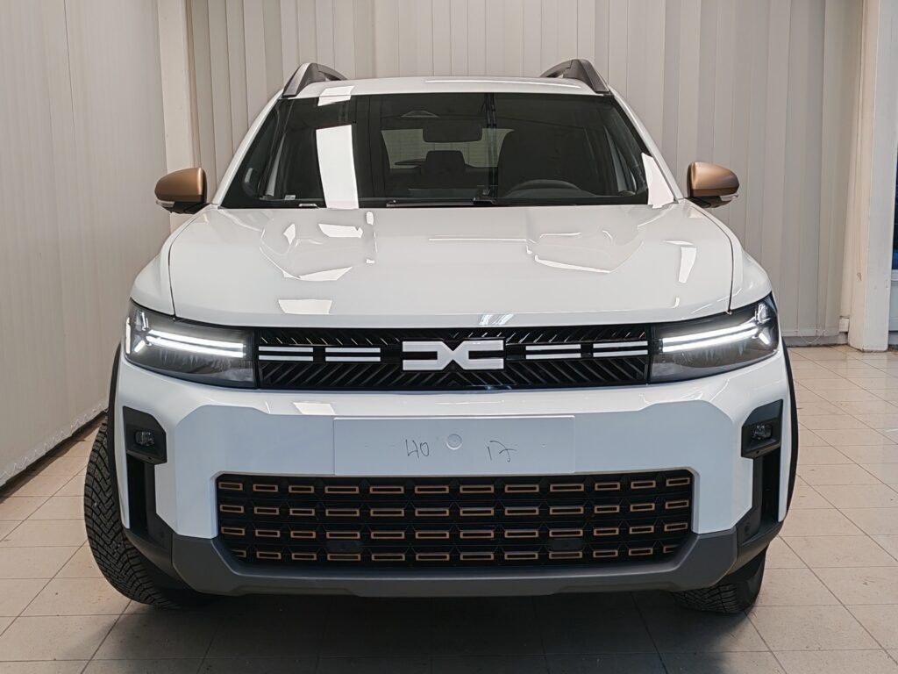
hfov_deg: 43.9
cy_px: 337
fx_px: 1115
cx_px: 449
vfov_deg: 33.6
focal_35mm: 43
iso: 80
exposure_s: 1/200
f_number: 1.6
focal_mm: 5.4
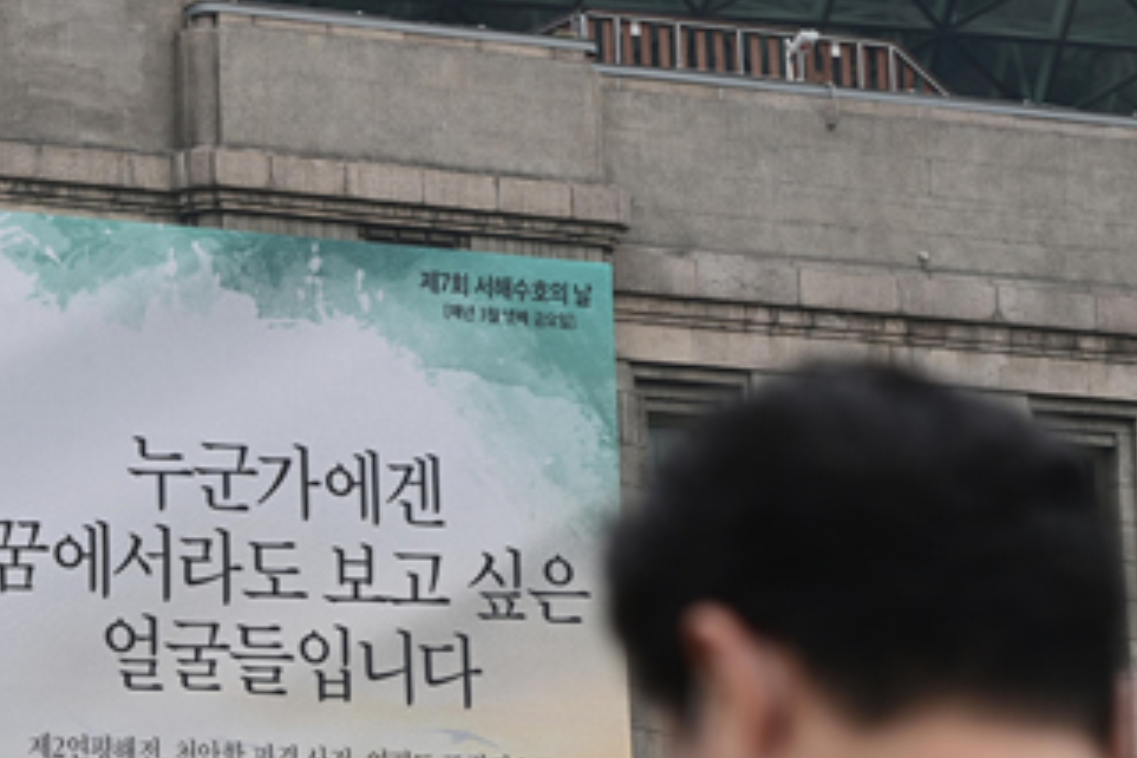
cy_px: 494
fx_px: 7043
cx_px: 64
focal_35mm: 223
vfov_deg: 6.2
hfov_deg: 9.2
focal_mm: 112
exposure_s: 1/200
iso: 100
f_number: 6.3
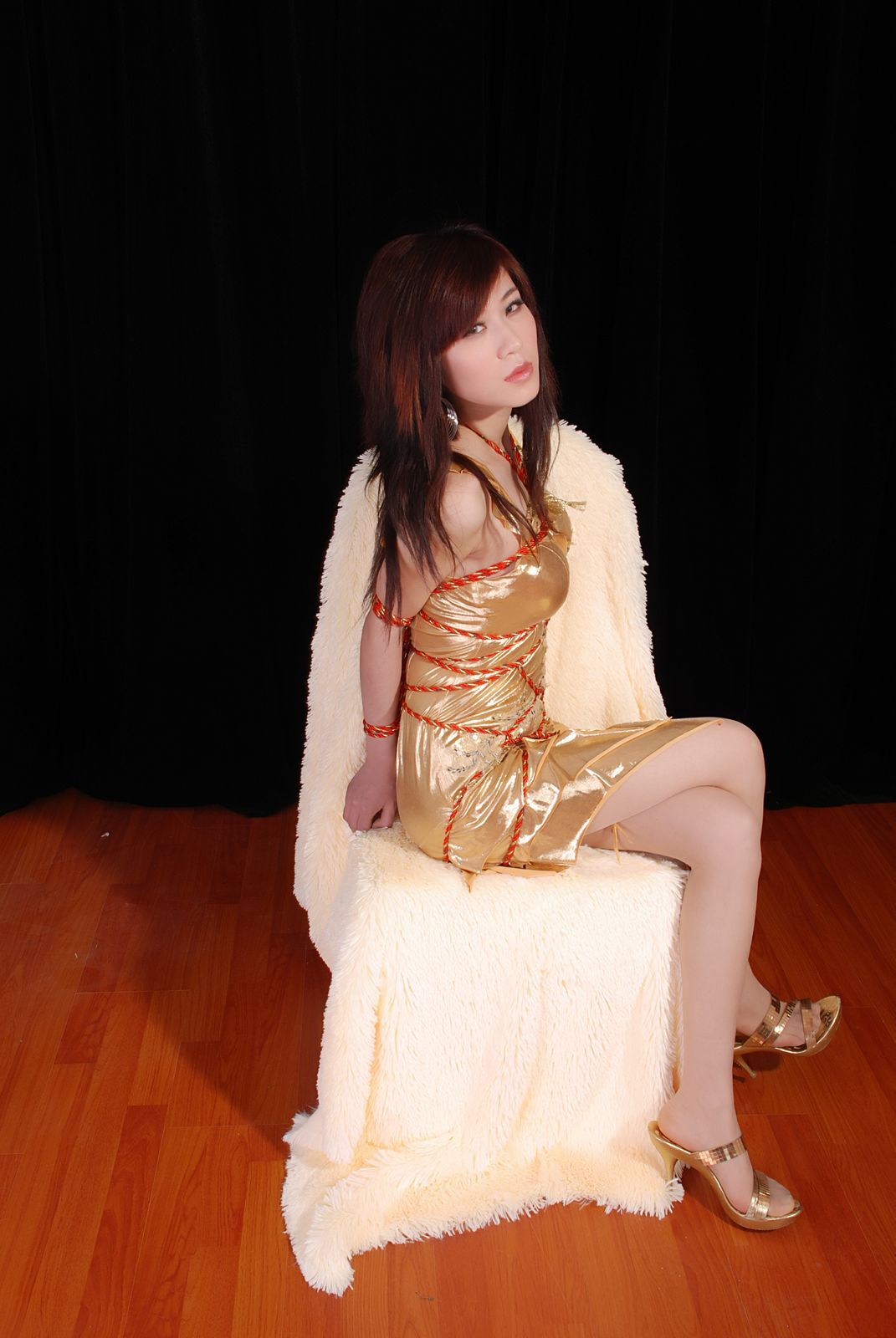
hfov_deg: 34.3
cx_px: 448
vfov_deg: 49.5
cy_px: 669
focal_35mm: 39
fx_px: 1452
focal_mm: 26
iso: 100
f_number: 9
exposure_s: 1/6
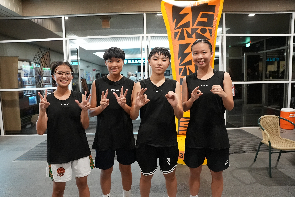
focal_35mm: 24
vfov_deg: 53.2
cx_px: 148
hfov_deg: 73.7
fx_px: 197
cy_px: 98
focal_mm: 24
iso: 12800
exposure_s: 1/200
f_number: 4.5
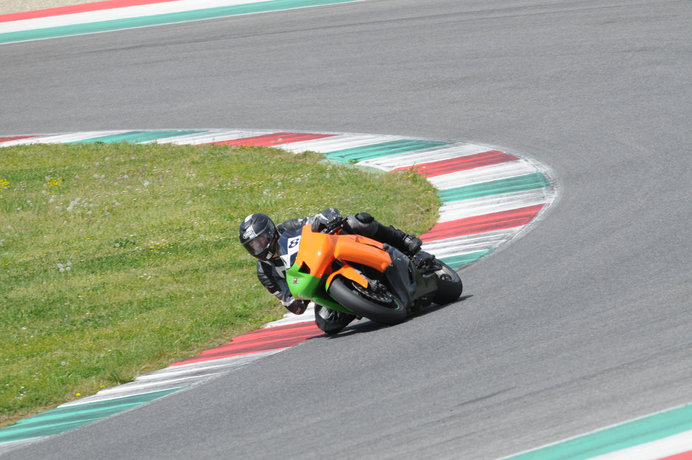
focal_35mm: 450
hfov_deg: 4.6
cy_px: 230
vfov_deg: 3.0
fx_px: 8640
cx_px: 346
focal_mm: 300
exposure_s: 1/800
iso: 400
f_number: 9
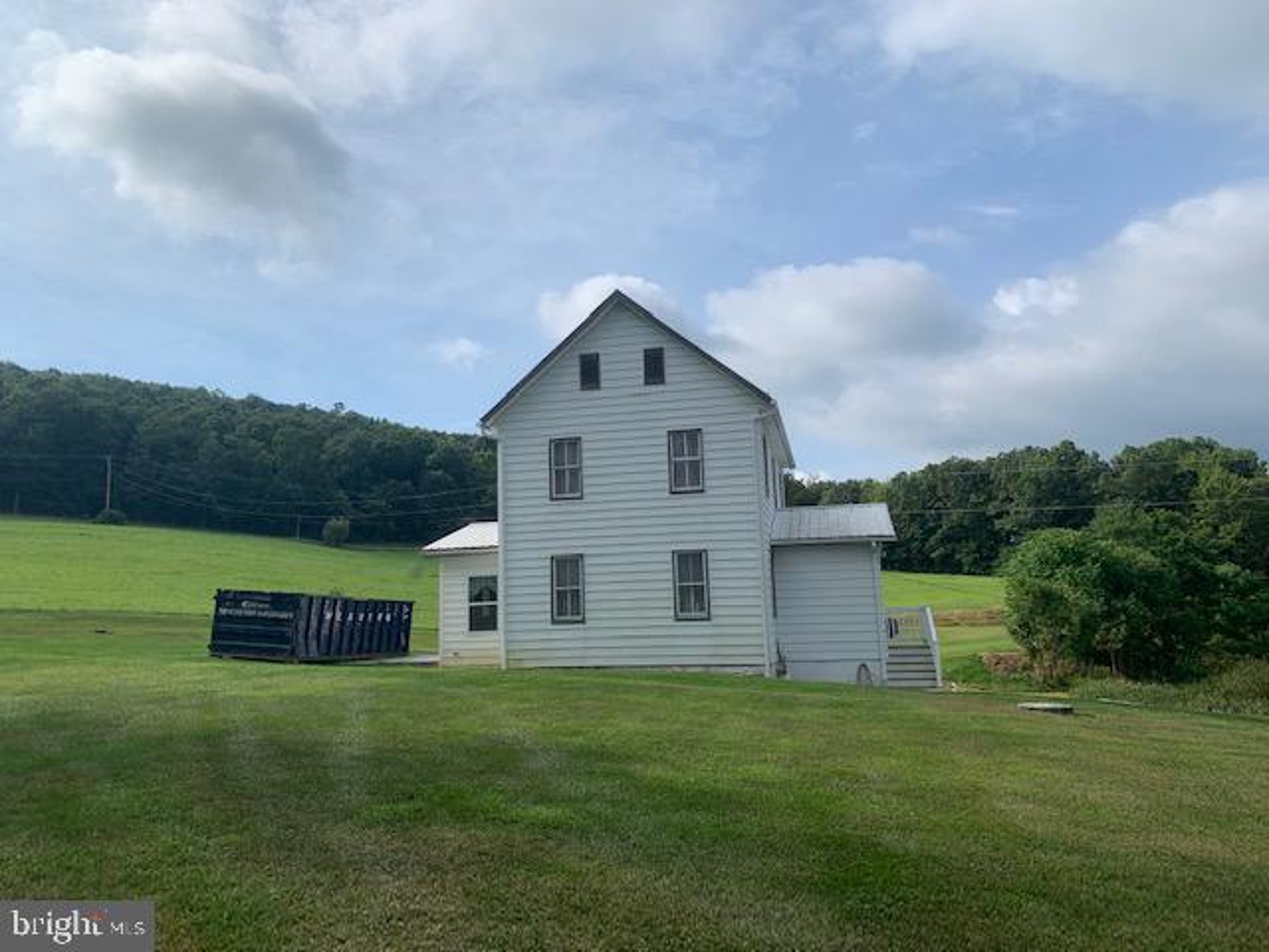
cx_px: 634
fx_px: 953
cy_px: 476
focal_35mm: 26
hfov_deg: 67.3
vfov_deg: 53.1
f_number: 1.8
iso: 25
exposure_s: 1/2994
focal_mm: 4.25
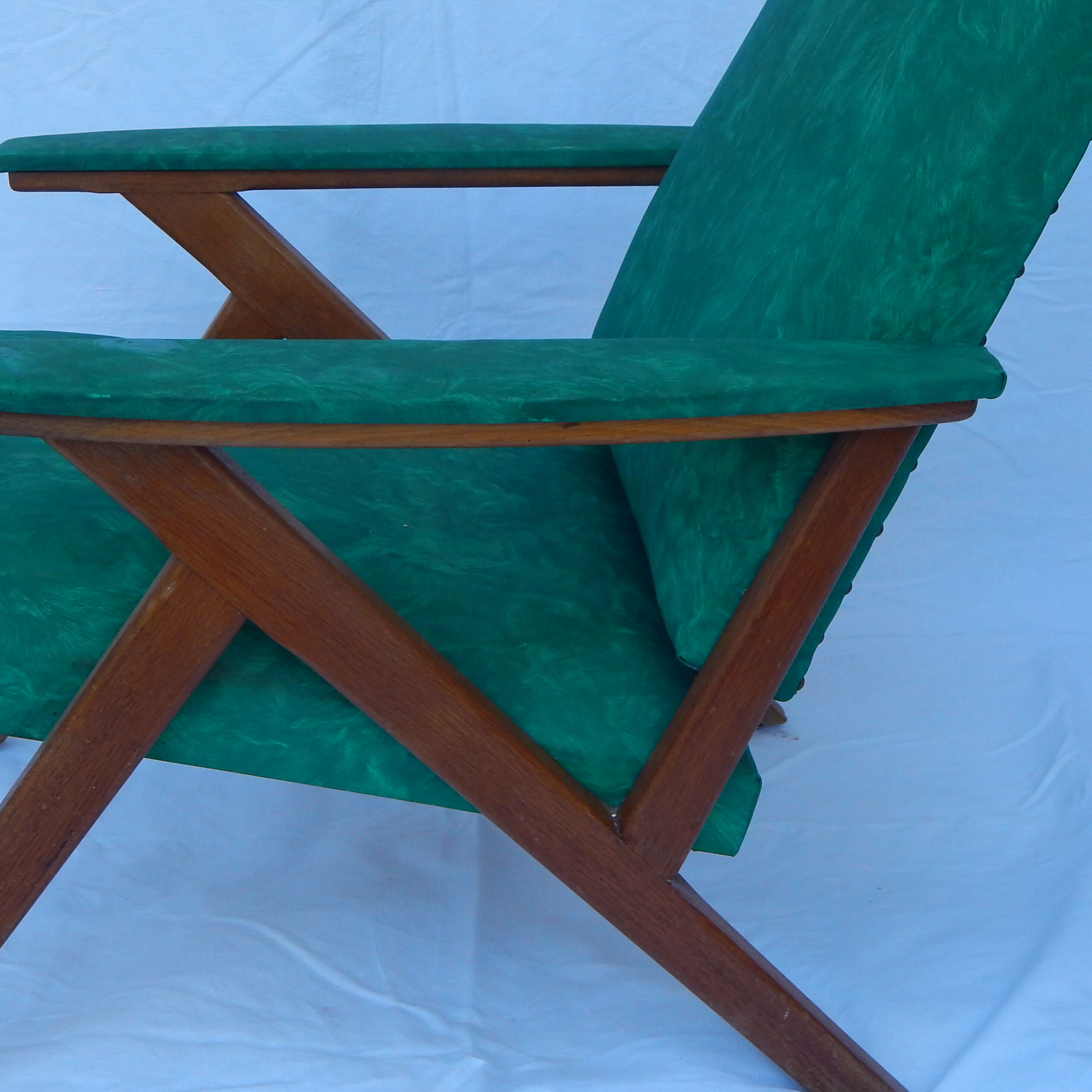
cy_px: 501
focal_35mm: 61
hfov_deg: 28.2
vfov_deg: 28.1
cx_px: 545
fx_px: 2177
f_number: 3.4
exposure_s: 1/250
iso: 125
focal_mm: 6.8
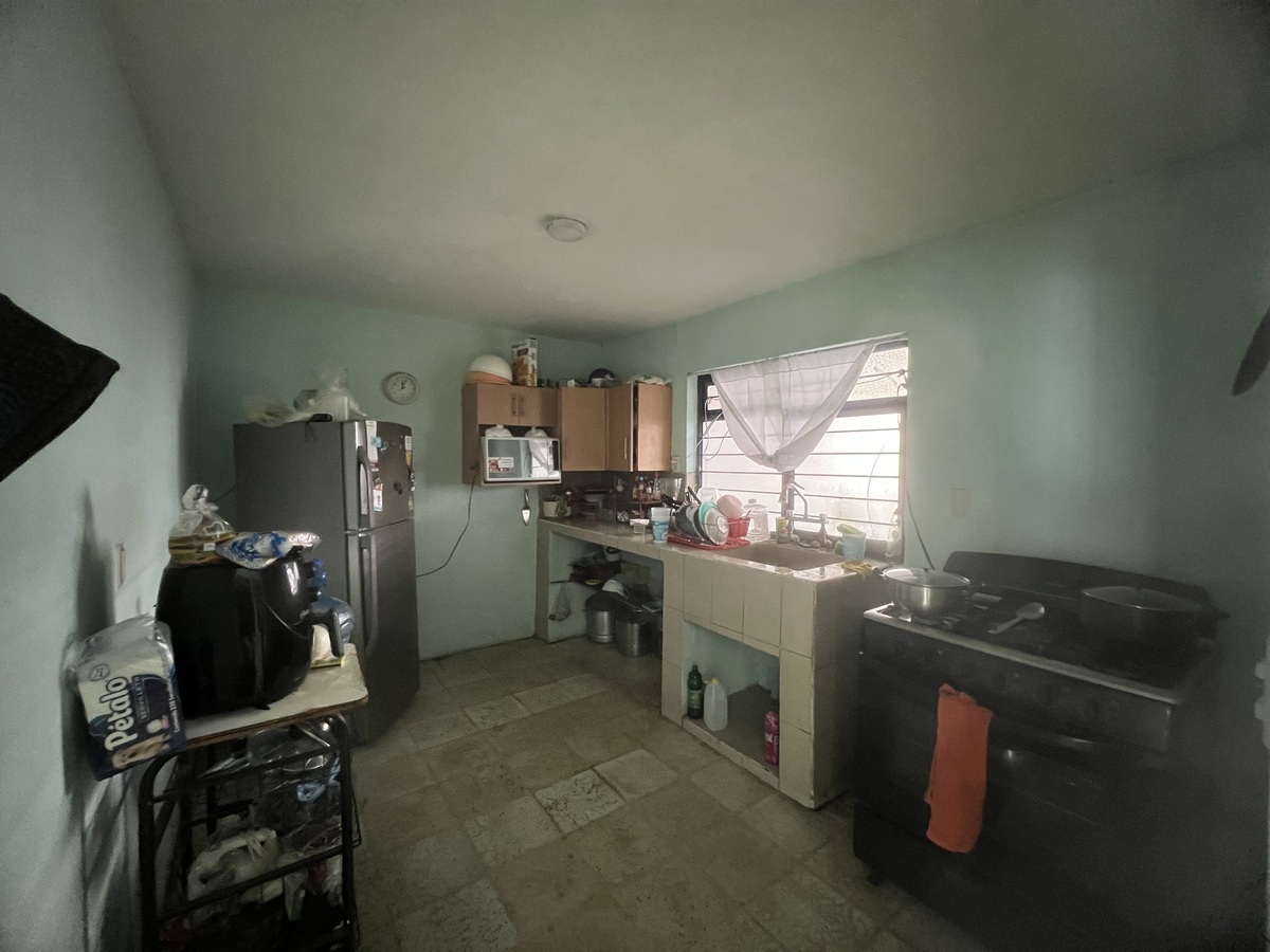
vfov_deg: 89.9
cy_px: 476
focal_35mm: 13
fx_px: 477
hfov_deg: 106.2
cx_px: 635
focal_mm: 1.57
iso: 1000
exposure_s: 1/60
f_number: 1.8
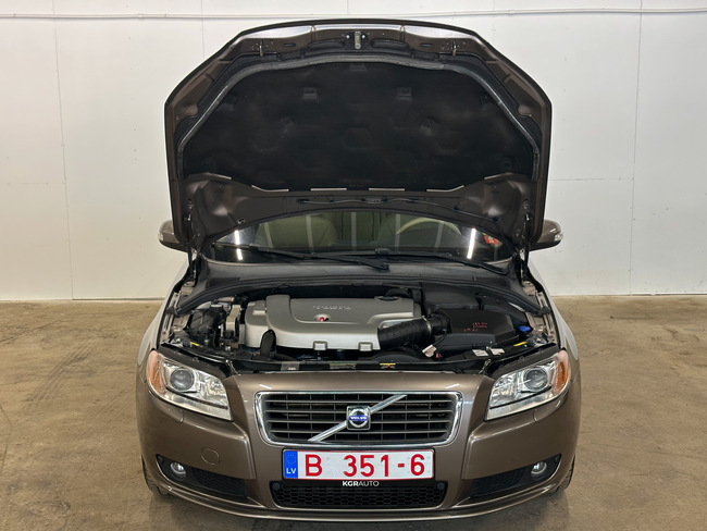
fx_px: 981
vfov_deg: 30.3
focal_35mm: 48
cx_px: 354
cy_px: 266
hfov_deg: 39.6
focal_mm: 6.86
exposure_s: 1/50
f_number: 1.78
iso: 125
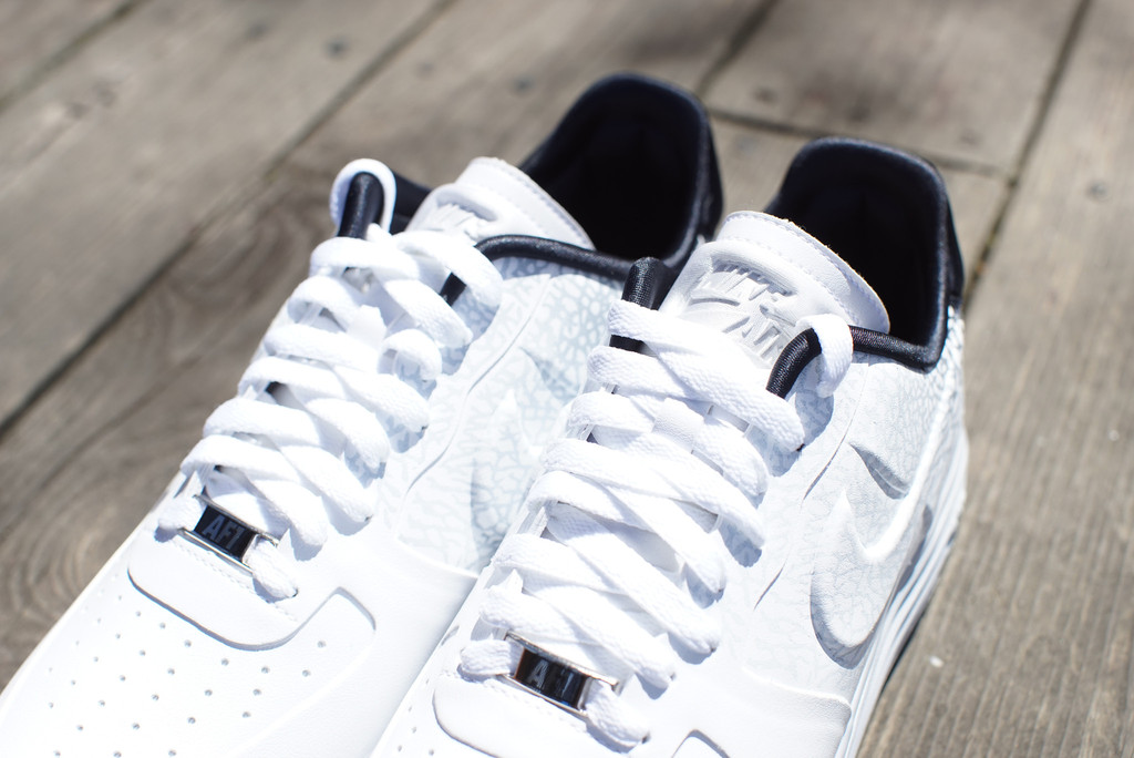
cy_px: 379
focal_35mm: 50
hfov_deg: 39.6
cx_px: 567
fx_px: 1576
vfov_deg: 27.0
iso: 200
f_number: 5.6
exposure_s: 1/800
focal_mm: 50
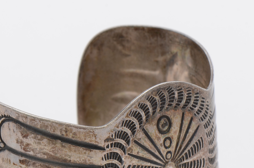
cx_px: 101
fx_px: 1710
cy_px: 151
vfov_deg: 5.6
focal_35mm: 243
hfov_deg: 8.5
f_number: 16
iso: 200
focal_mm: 85
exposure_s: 1/125
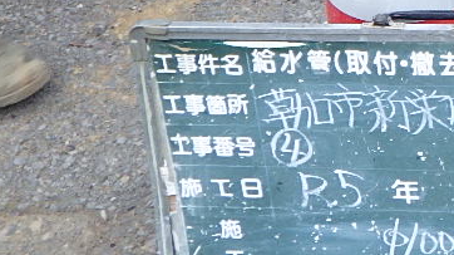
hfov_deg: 17.4
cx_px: 717
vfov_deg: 11.1
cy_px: -15
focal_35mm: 108
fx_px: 1299
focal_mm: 5
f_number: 3.5
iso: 125
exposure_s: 1/100
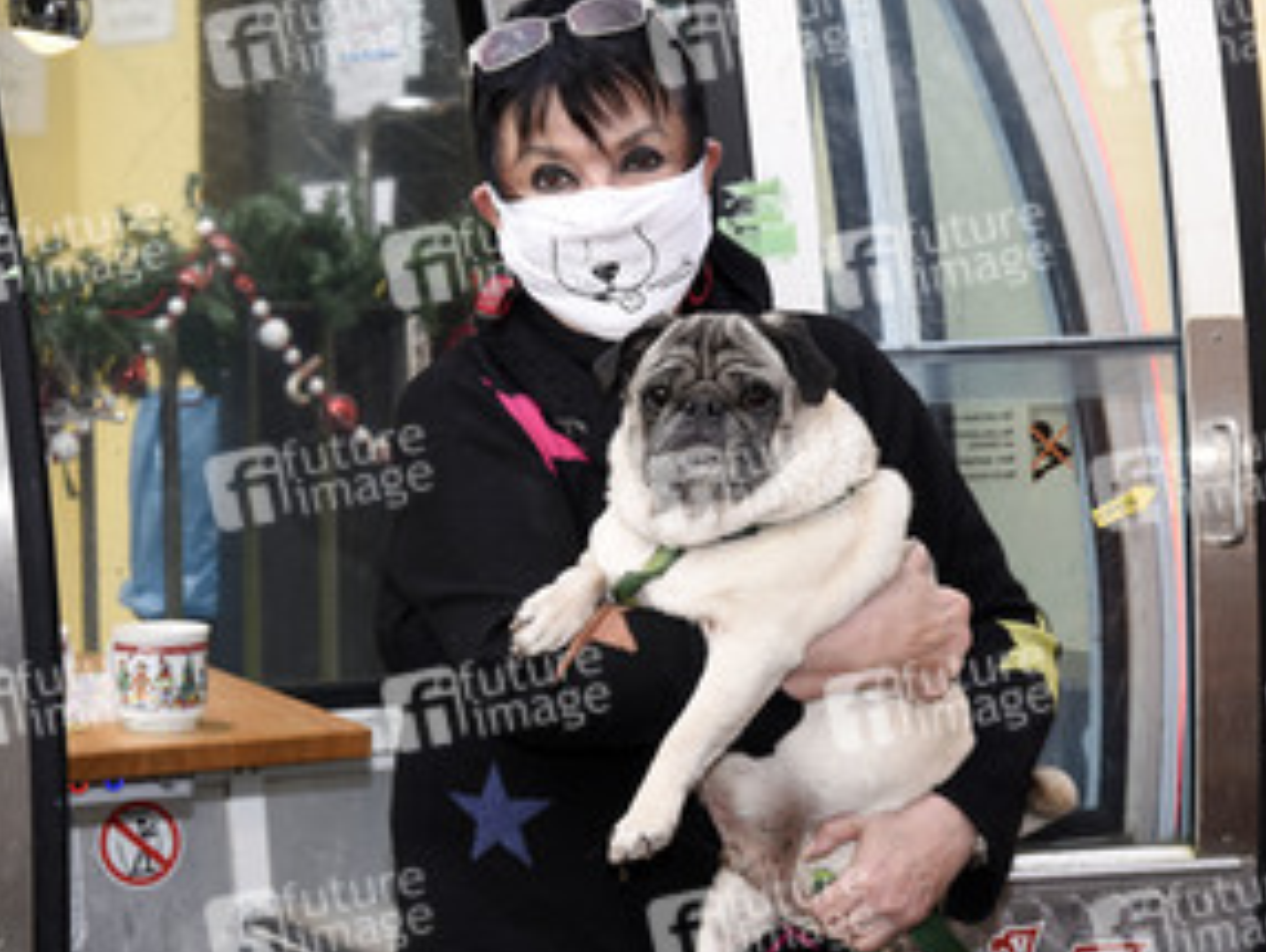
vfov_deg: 14.0
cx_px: 378
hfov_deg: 18.5
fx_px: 3880
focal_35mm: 106
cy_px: 589
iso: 800
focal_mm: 70
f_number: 6.3
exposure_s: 1/160
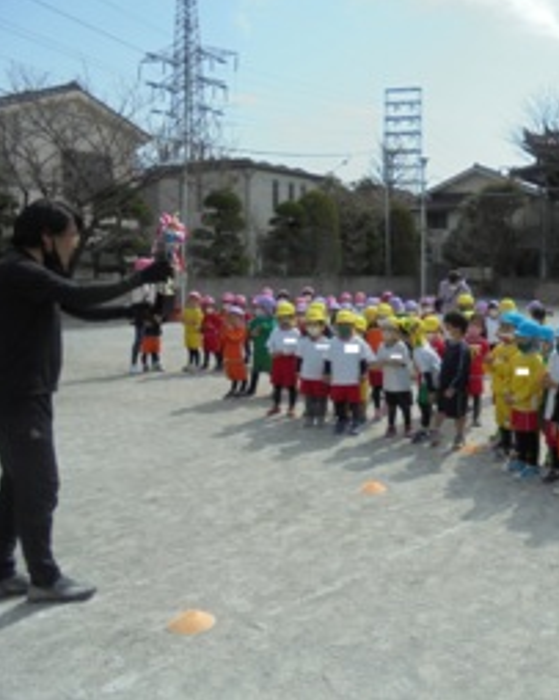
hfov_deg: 39.9
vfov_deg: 51.5
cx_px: 474
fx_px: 724
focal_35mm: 35
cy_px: 344
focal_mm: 4.6
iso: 100
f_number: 3.5
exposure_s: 1/1000
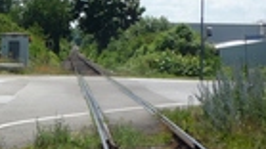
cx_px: -10
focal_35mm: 120
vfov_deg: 10.1
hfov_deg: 17.4
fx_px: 846
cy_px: 48
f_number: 5.6
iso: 100
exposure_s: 1/400
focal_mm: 5.2
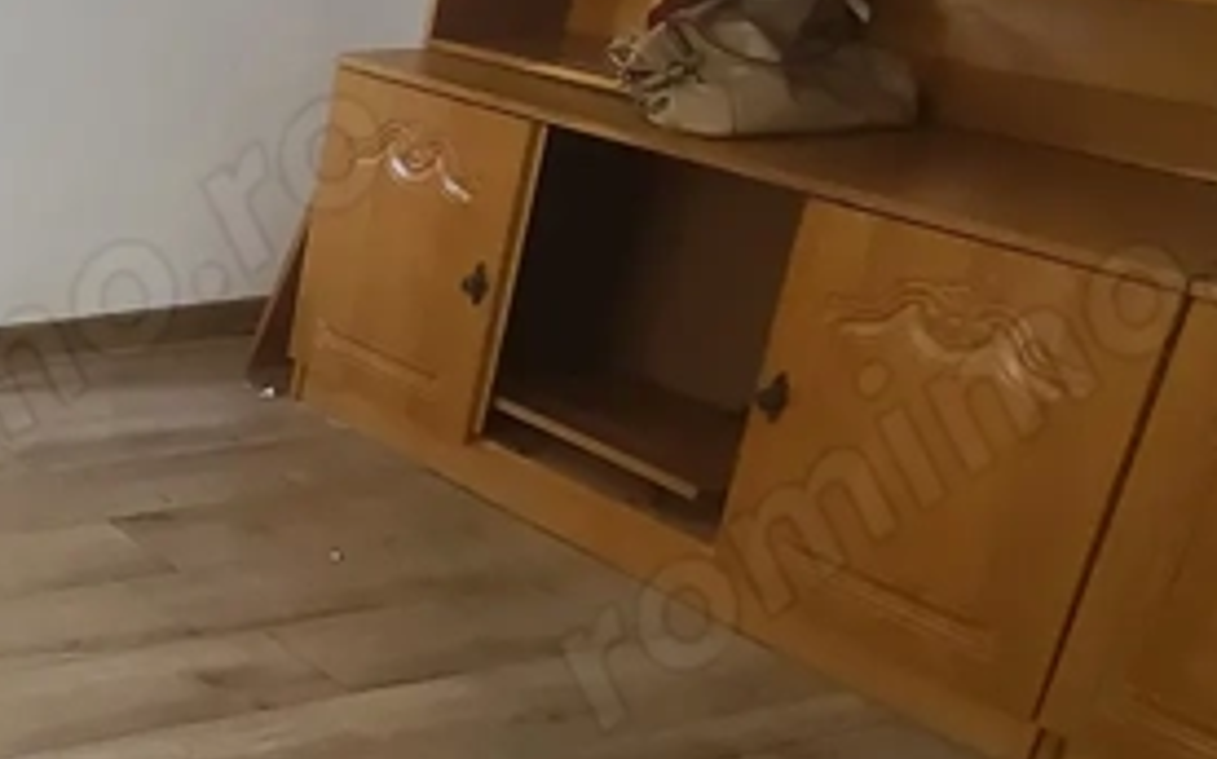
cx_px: -516
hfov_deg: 29.0
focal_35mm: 50
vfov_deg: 25.7
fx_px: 1657
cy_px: 472
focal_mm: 2.2
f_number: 2.2
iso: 400
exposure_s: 1/60
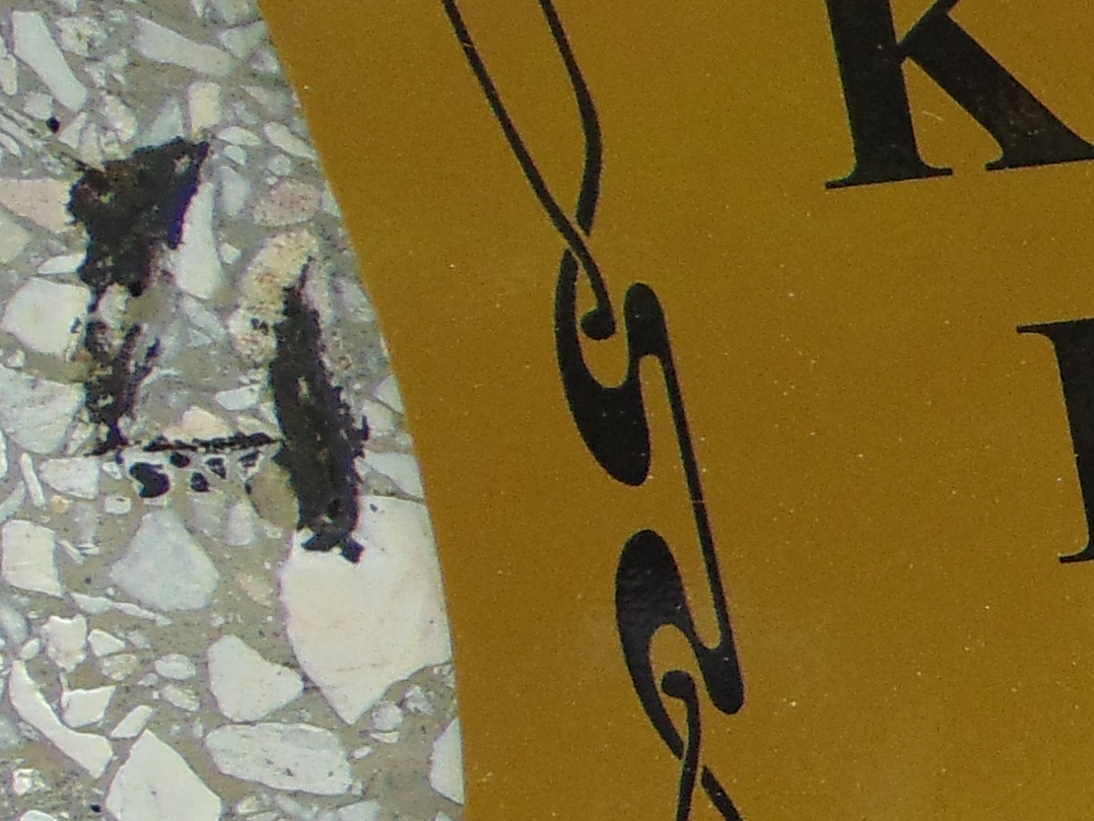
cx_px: 1926
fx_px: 3667
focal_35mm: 116
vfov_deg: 12.7
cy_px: 686
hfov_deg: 14.9
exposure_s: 1/500
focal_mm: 4.5
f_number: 3
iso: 80
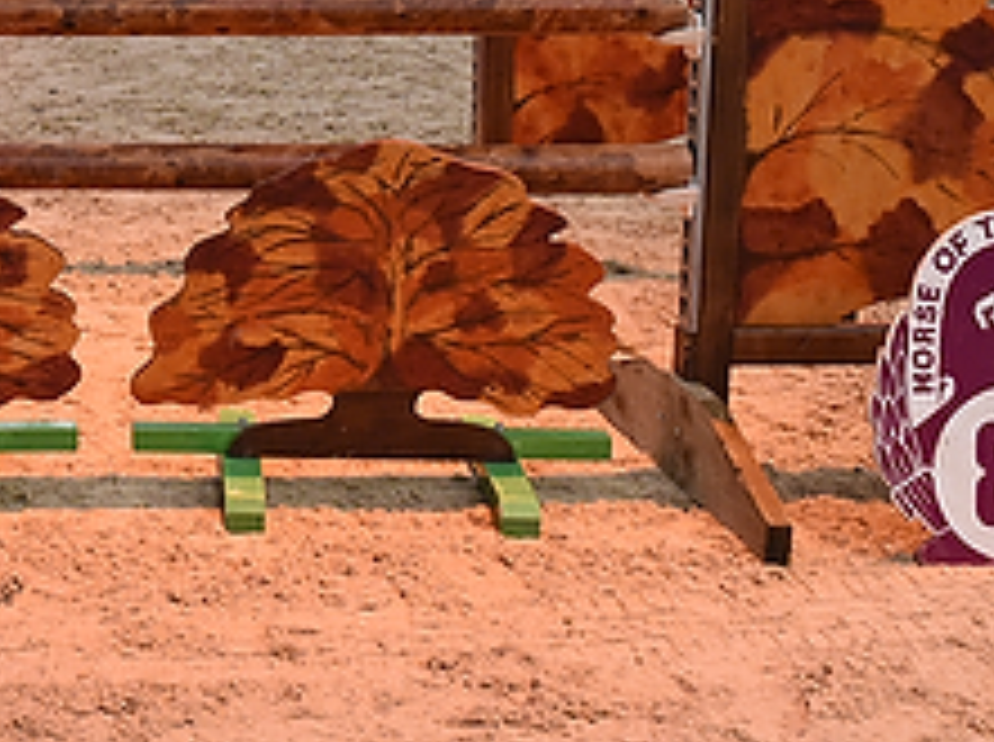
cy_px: -144
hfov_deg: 23.8
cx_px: -148
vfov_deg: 18.4
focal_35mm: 76
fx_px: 2179
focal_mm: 29
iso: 6400
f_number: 4.5
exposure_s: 1/400
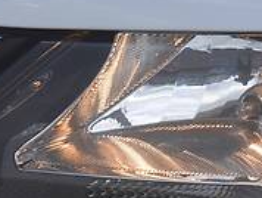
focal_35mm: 517
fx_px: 3918
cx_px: 309
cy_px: 113
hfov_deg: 3.8
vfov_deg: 2.9
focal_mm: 80
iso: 200
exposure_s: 1/320
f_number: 9
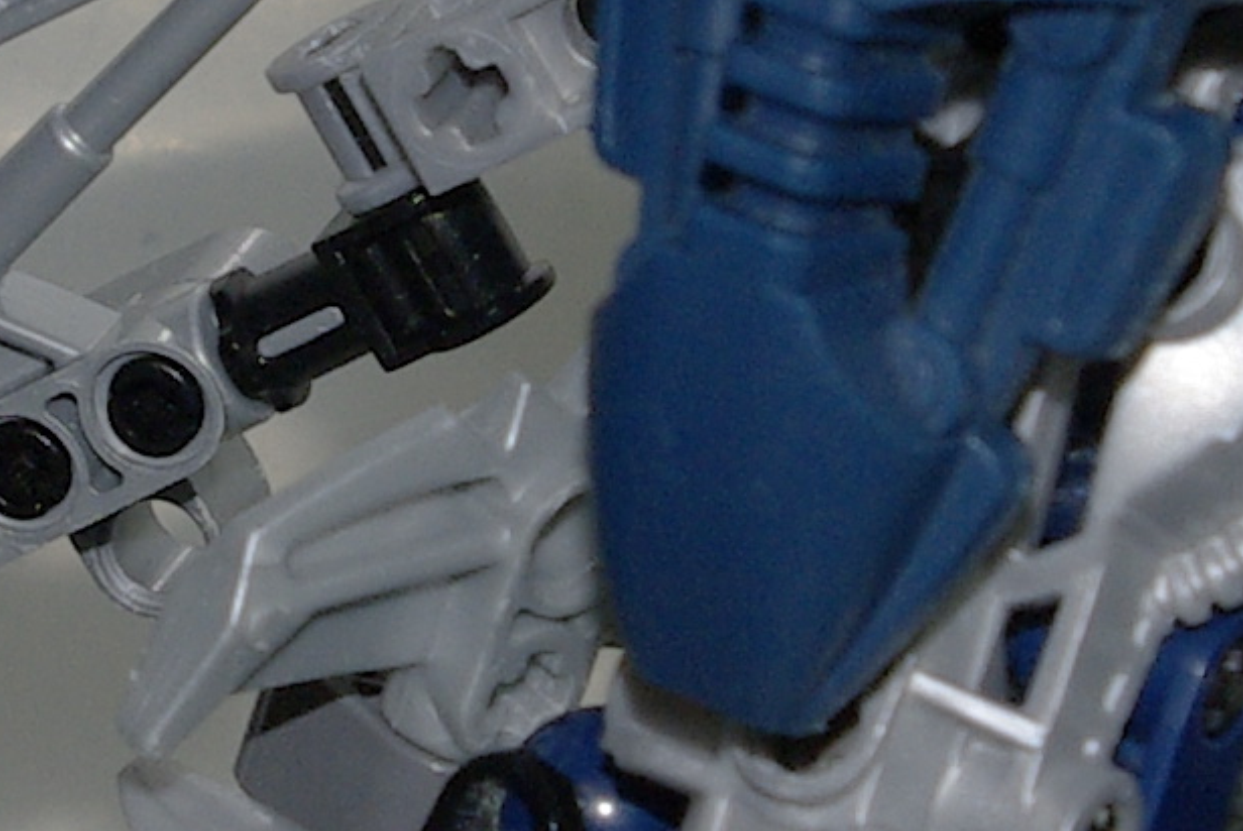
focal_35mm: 311
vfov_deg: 4.4
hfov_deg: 6.6
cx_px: 295
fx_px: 10753
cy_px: -105
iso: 400
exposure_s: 1/45
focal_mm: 33
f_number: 8
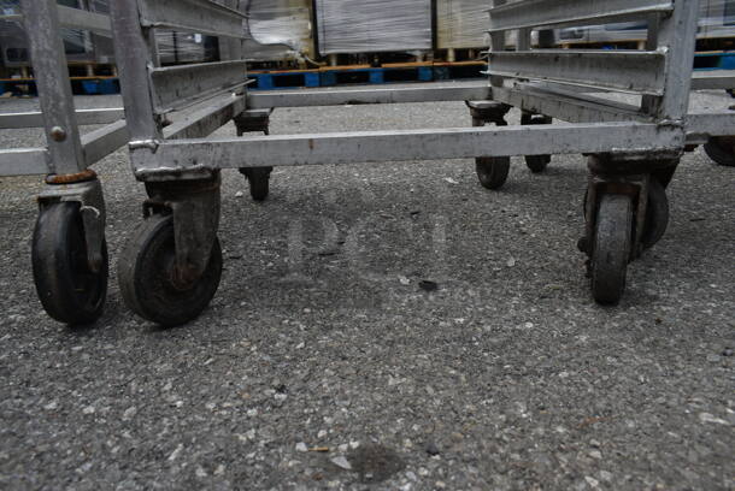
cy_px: 246
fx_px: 613
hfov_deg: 61.9
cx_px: 368
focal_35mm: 30
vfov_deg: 43.7
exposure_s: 1/200
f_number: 7.1
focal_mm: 20
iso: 100
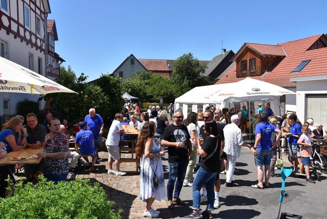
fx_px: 286
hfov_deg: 59.5
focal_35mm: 32
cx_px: 164
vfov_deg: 41.8
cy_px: 110
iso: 180
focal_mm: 21
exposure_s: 1/500
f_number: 8
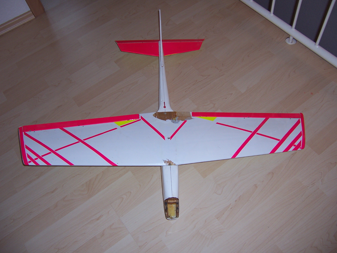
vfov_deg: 42.9
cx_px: 168
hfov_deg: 55.4
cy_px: 126
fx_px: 321
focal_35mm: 33
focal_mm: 5.5
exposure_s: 1/60
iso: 80
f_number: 2.8
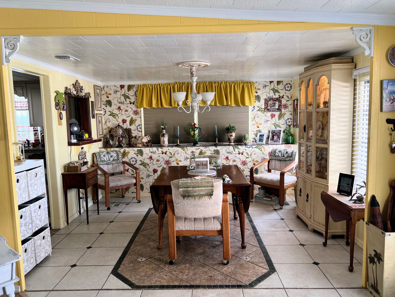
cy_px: 148
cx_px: 198
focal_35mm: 26
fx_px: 297
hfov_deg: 67.3
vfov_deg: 53.1
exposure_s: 1/60
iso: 64
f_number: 1.5
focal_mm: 5.7
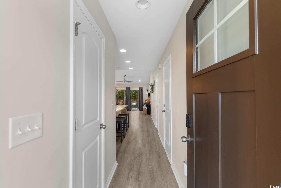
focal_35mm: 16
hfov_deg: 96.7
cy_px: 94
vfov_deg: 73.7
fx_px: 125
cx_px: 140
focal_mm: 11
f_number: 4.8
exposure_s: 1/13
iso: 100
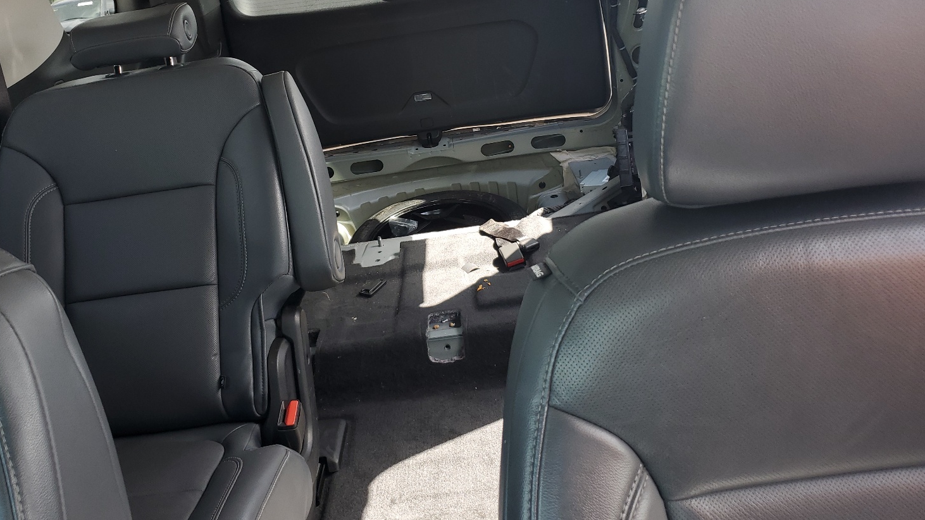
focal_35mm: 31
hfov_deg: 62.6
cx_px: 437
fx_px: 760
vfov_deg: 37.6
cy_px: 203
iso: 50
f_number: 1.5
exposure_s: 1/222
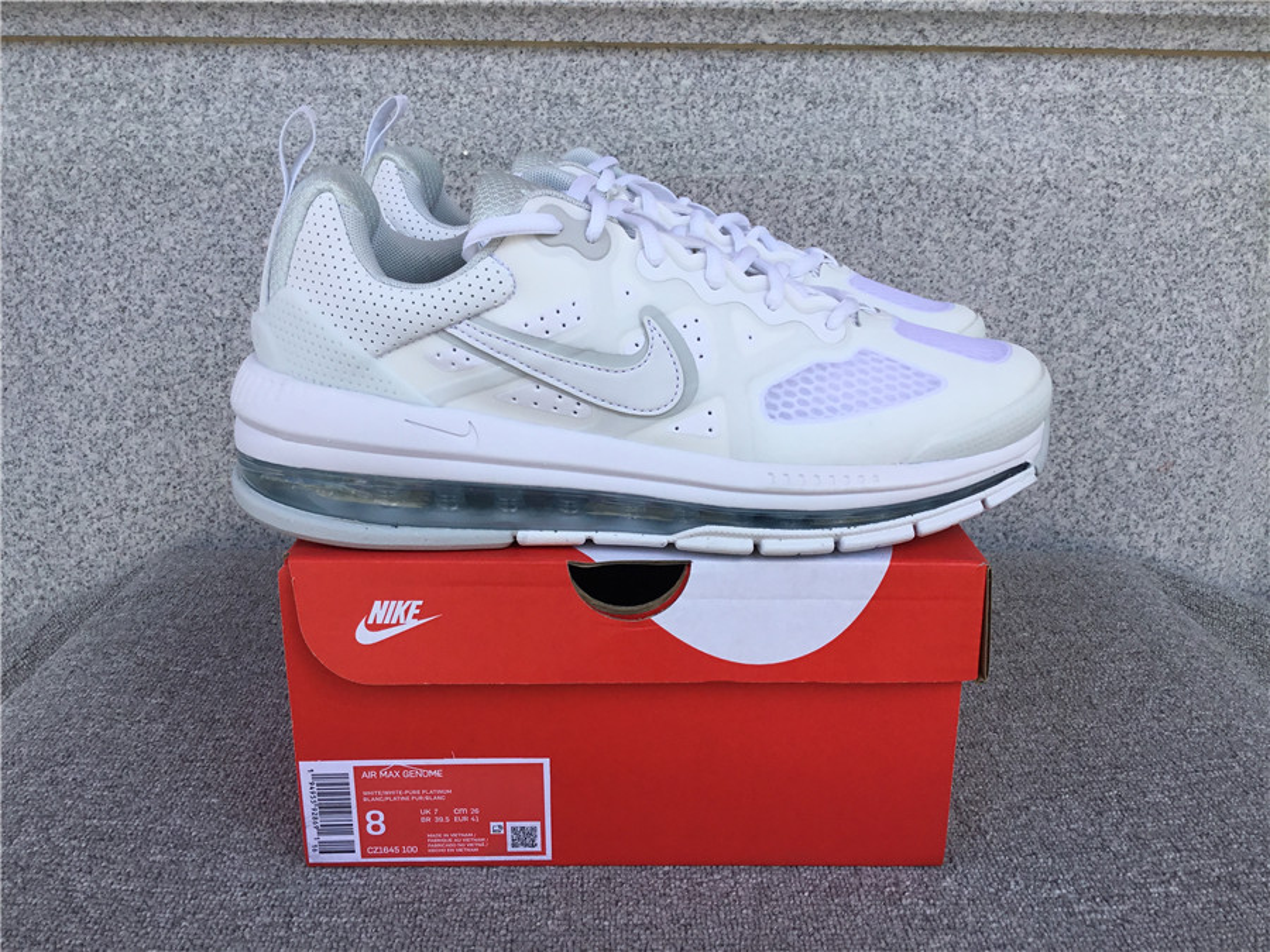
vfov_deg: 45.4
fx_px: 1137
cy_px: 476
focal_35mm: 31
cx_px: 635
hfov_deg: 58.4
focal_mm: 3.3
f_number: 2.4
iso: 25
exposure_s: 1/440
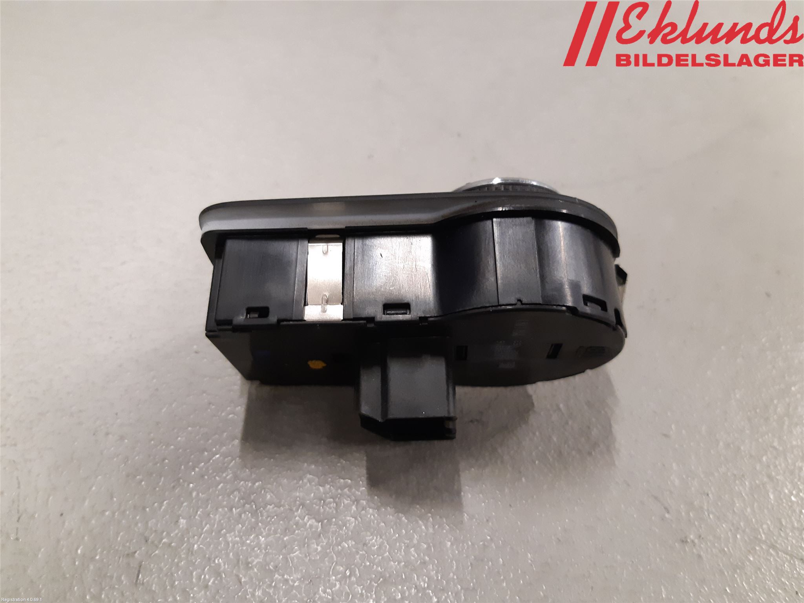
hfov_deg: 67.3
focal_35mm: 26
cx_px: 402
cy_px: 302
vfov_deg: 53.1
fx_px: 604
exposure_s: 1/50
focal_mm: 3.93
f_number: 1.7
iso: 250
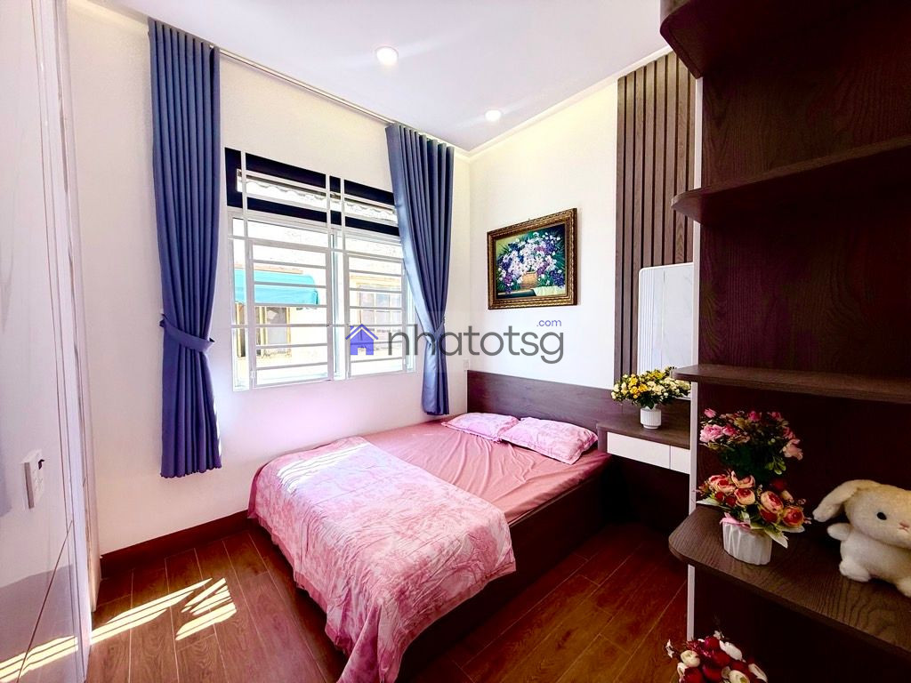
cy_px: 342
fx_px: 368
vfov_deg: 85.7
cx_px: 456
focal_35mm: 14
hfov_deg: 102.1
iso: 50
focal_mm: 2.22
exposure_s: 1/193
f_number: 2.2
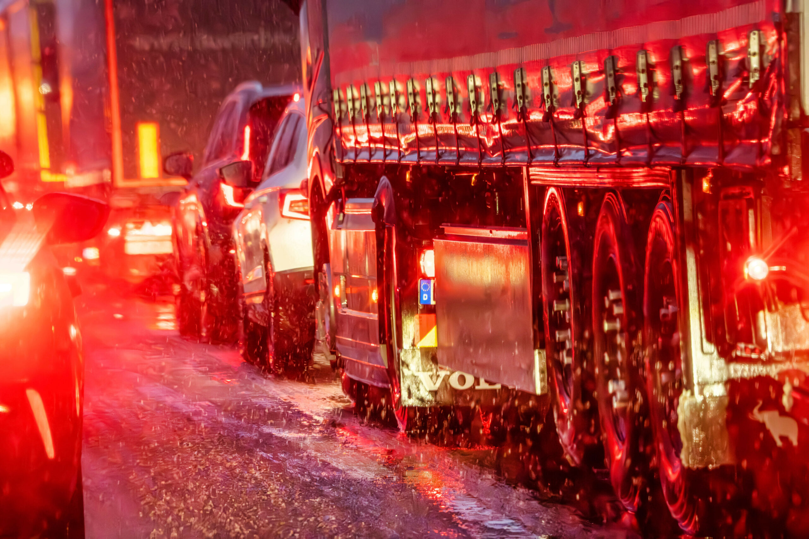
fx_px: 6607
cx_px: 404
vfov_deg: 4.7
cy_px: 270
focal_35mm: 294
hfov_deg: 7.0
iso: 20000
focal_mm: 294
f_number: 10
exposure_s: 1/125
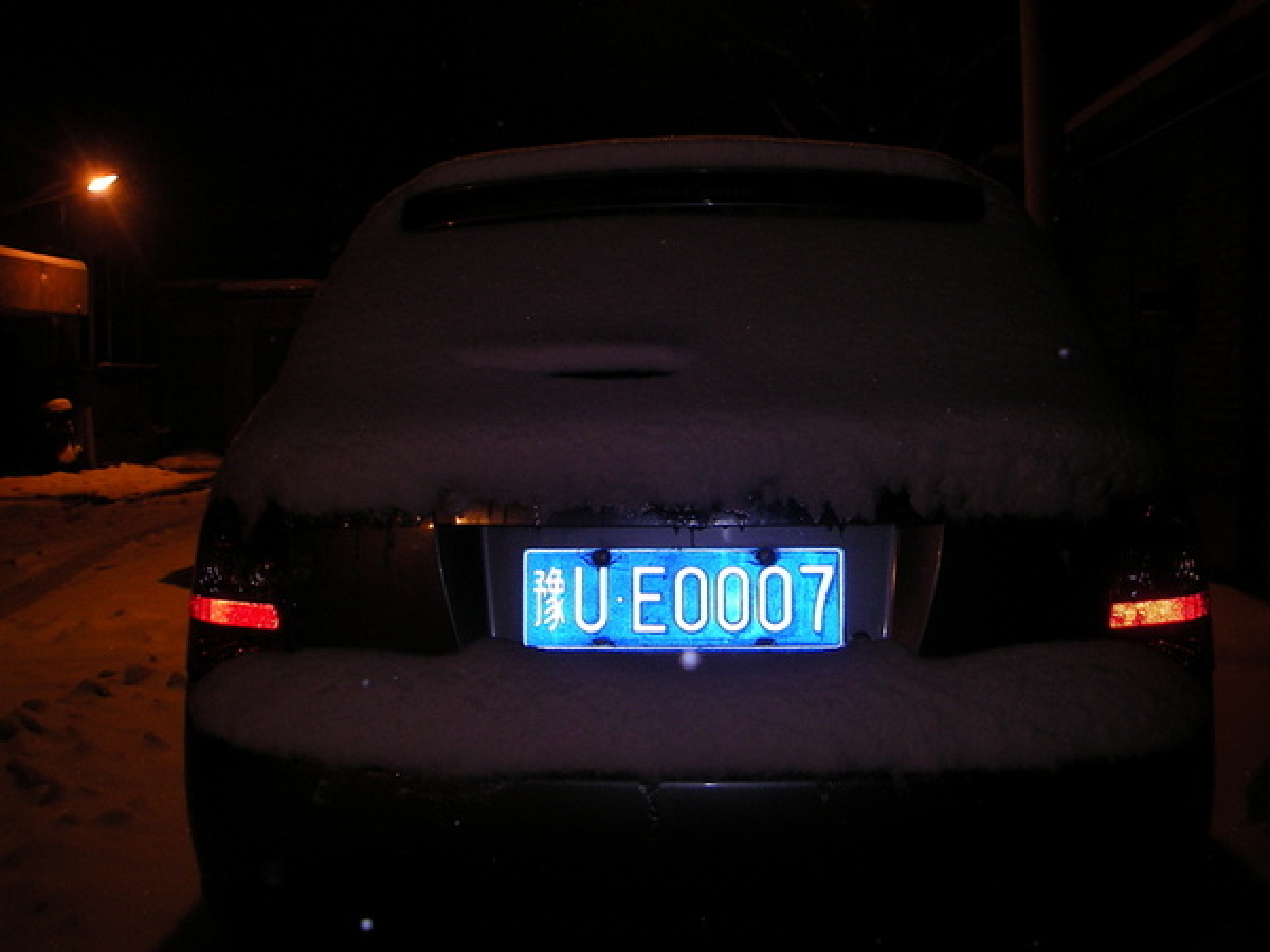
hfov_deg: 49.0
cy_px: 476
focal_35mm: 38
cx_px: 635
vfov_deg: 37.7
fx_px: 1394
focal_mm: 6.3
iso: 100
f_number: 3.3
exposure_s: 1/30
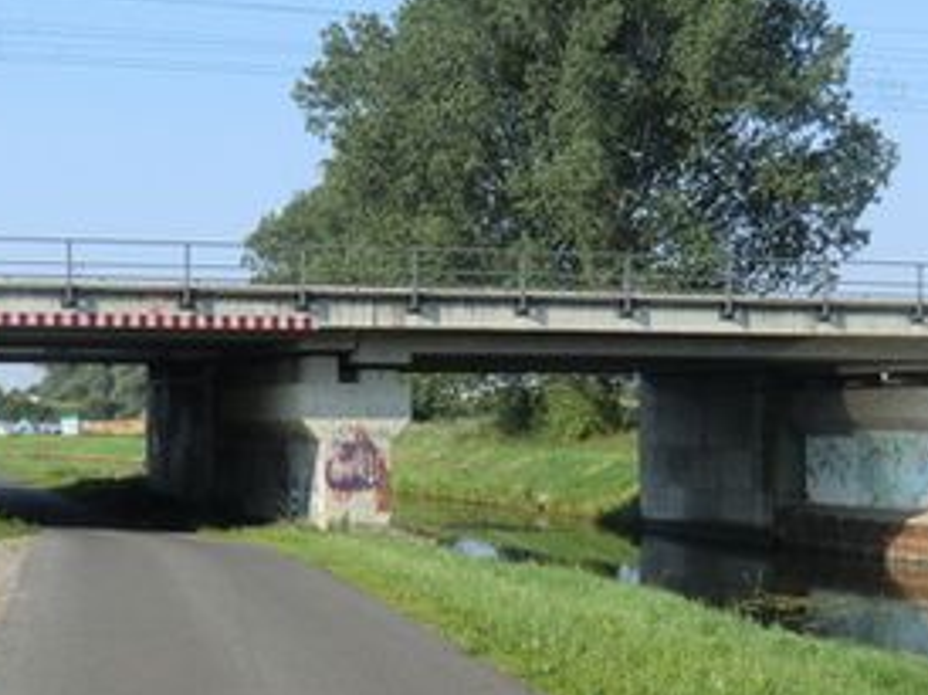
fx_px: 2062
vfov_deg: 19.1
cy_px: 436
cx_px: 569
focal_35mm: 77
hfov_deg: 25.3
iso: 64
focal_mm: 6.1
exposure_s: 1/400
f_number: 3.6
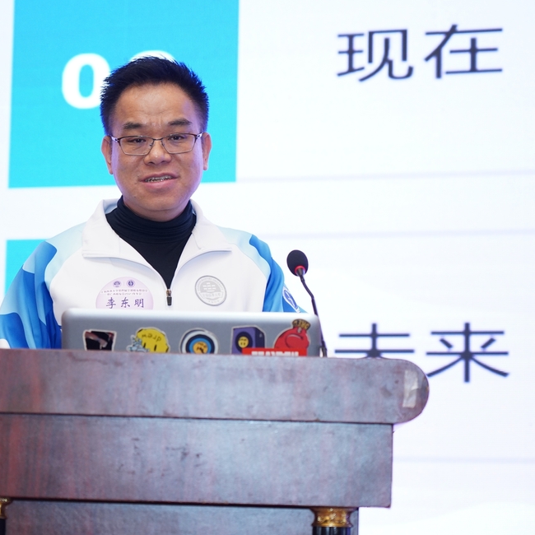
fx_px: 1784
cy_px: 265
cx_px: 216
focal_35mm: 102
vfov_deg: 17.1
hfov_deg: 17.0
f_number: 4
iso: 2000
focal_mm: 78
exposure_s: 1/100
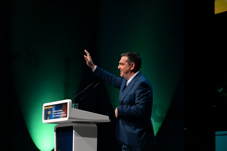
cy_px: 76
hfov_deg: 18.6
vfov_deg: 12.5
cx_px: 114
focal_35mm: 110
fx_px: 694
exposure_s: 1/640
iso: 10000
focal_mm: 110
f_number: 5
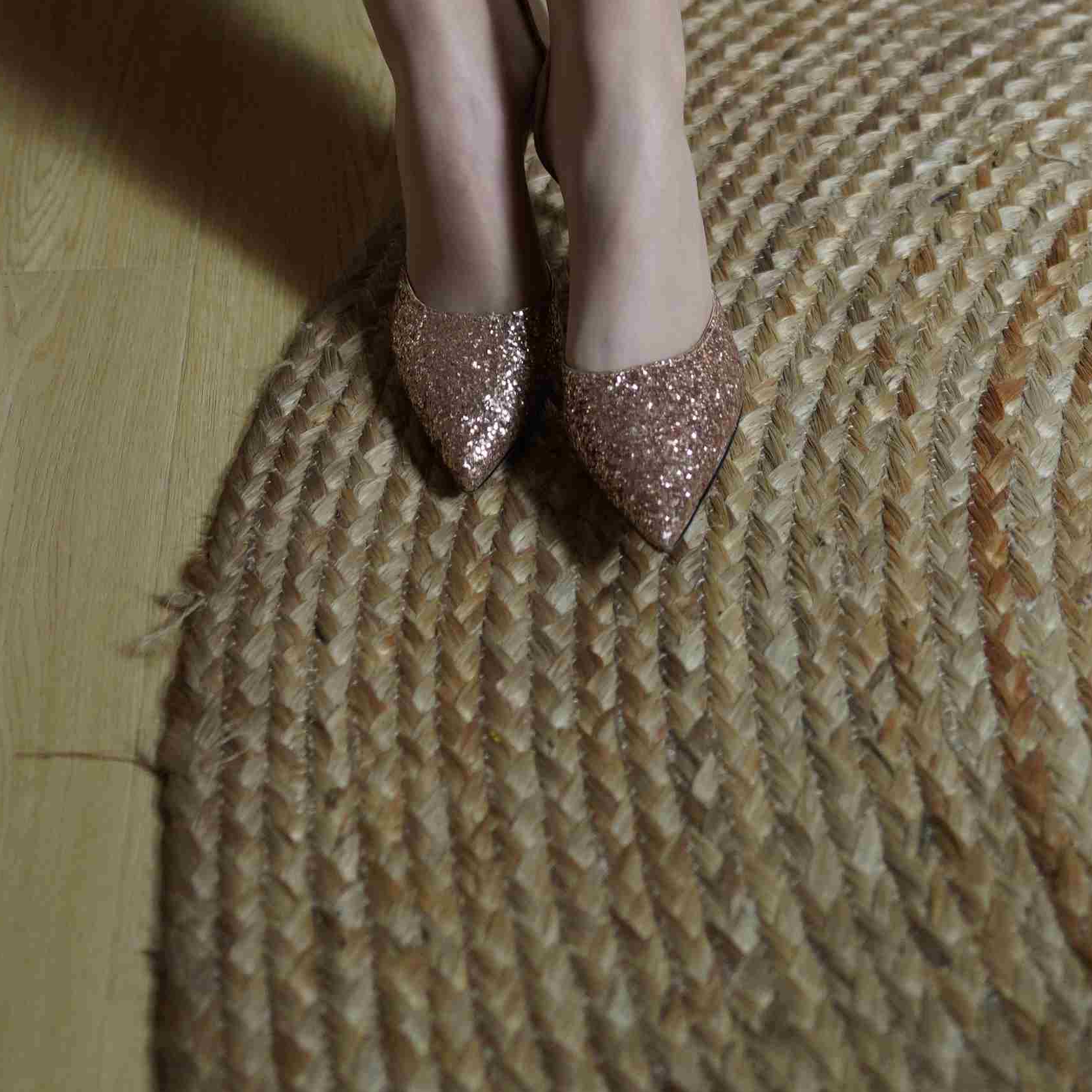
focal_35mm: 76
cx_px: 452
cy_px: -919
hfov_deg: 22.7
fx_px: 2712
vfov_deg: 17.8
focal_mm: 24
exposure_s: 1/400
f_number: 2
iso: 640
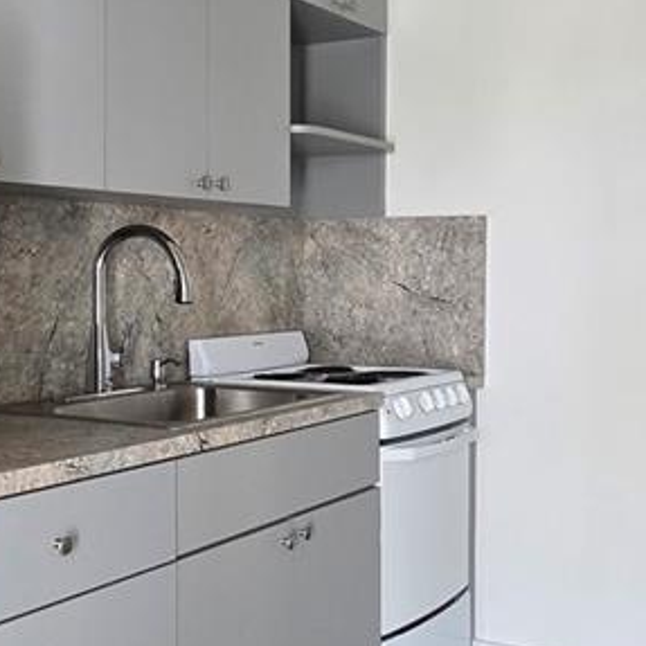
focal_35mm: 48
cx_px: 369
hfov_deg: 35.3
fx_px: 1013
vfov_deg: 35.3
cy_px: 295
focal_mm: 2.2
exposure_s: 1/60
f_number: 1.9
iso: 400
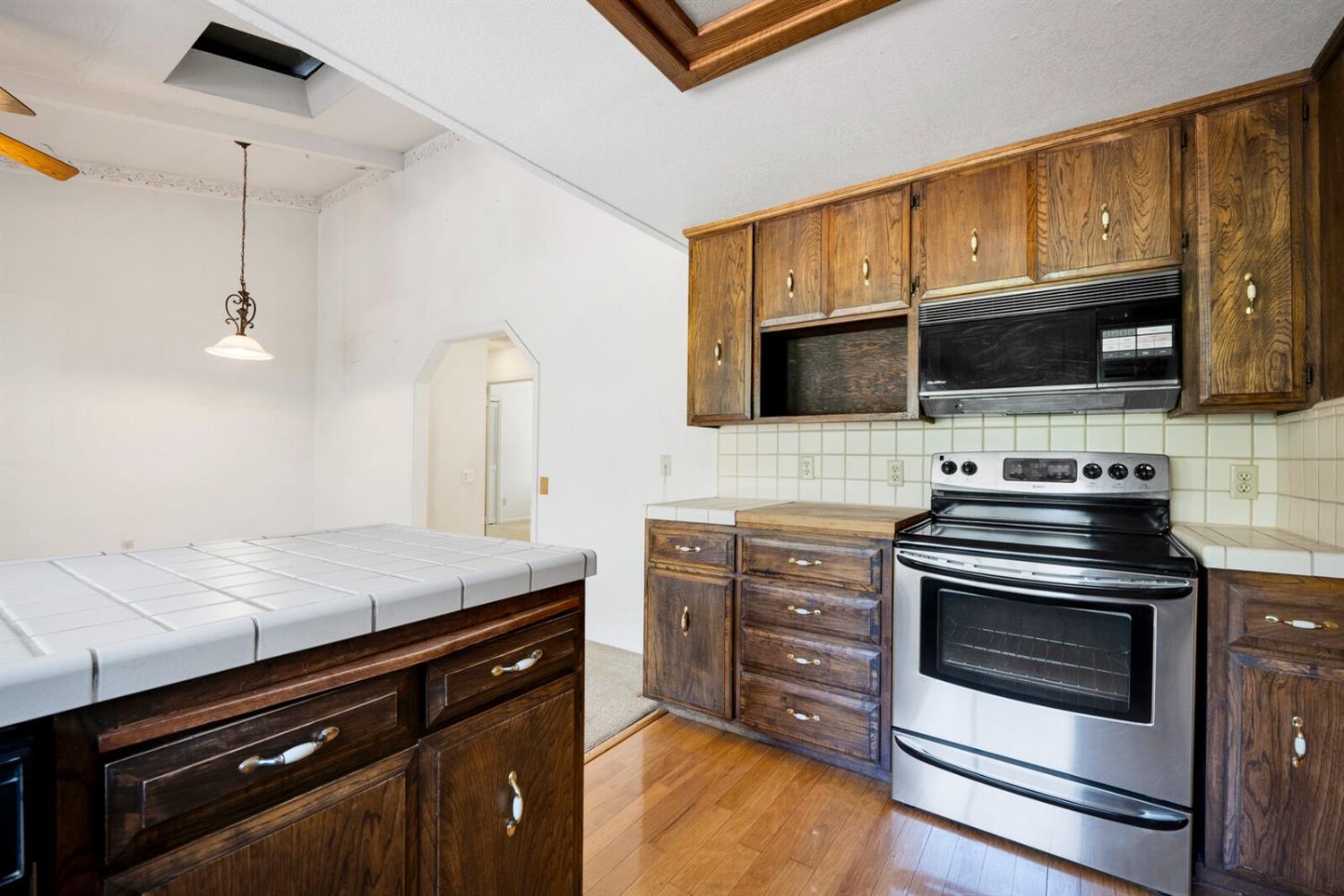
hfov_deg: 104.3
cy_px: 448
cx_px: 672
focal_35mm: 14
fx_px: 523
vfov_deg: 81.2
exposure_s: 1/5
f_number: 8
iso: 320
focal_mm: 14
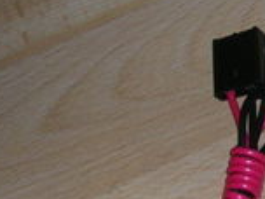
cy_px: 143
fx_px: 1225
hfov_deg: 11.3
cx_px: 506
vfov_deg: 9.3
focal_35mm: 160
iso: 50
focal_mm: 5.8
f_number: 2.8
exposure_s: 1/60.1
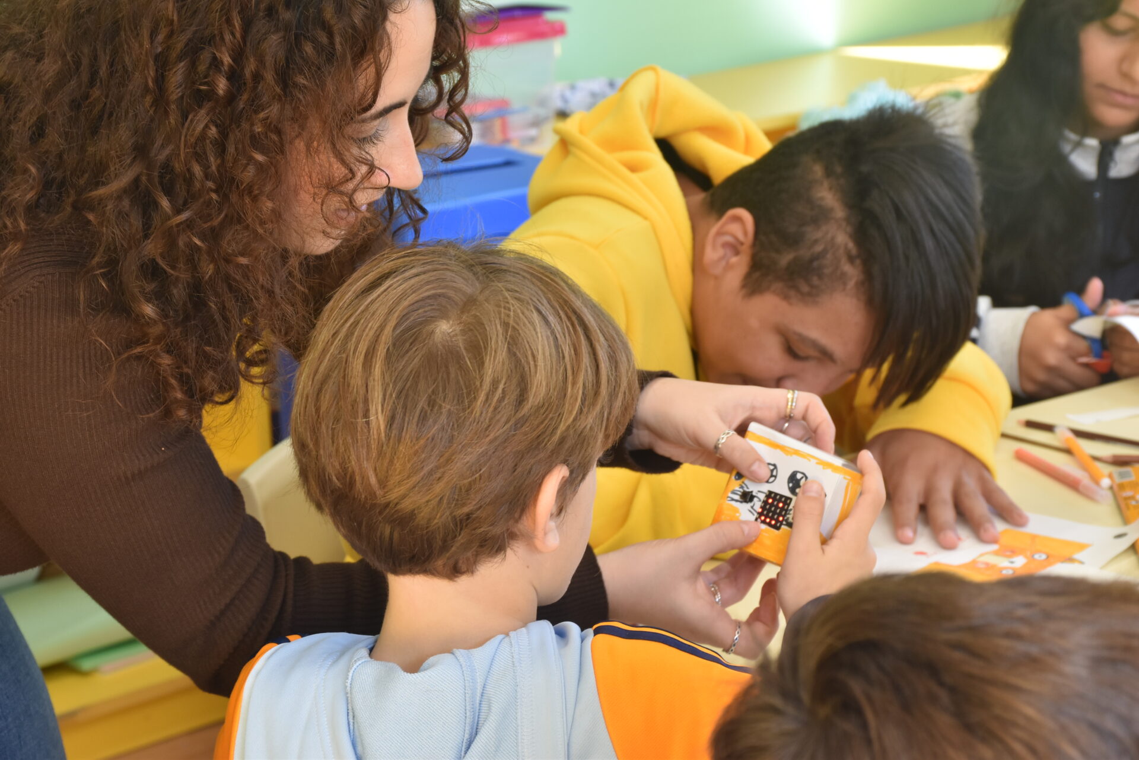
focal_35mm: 90
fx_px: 2848
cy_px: 380
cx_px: 570
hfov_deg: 22.6
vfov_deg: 15.2
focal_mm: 60
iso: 500
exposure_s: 1/30
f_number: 8
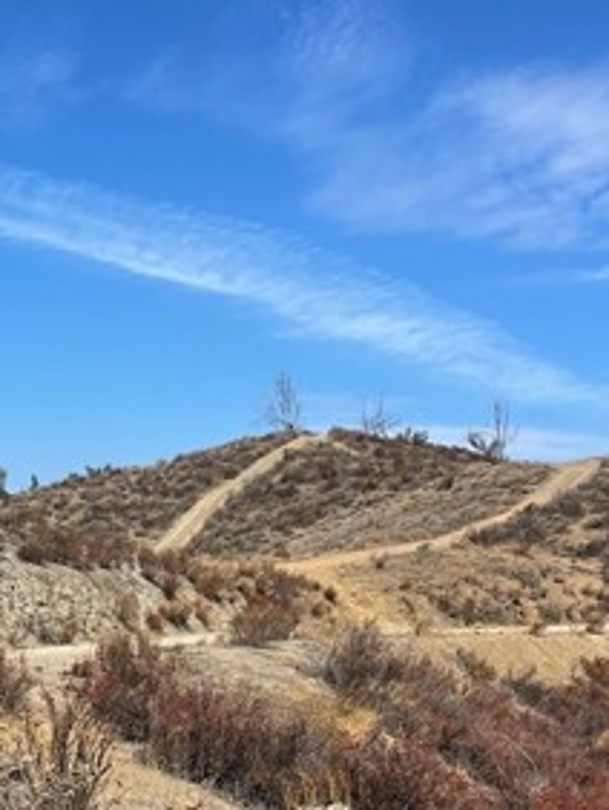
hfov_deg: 24.0
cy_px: 824
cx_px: 40
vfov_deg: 30.2
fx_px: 1382
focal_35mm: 59
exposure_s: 1/3922
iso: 32
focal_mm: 5.1
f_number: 1.6
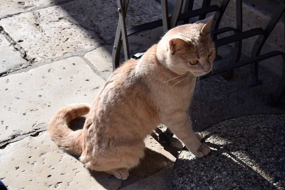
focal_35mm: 72
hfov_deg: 28.1
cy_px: 95
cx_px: 142
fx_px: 570
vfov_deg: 18.9
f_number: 10
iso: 200
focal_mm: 48
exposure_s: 1/400
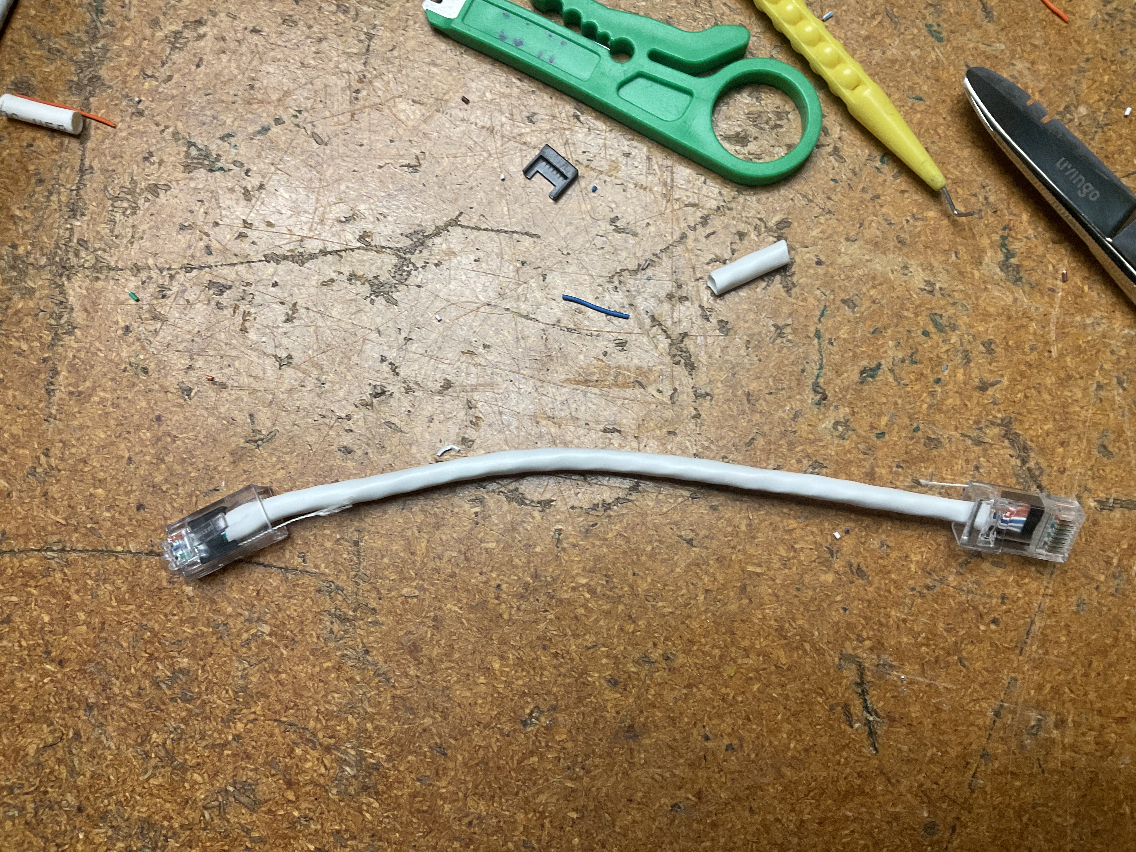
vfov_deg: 48.2
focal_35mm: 29
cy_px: 426
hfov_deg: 61.7
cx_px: 568
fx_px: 952
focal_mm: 3
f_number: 1.8
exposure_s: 1/60
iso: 50
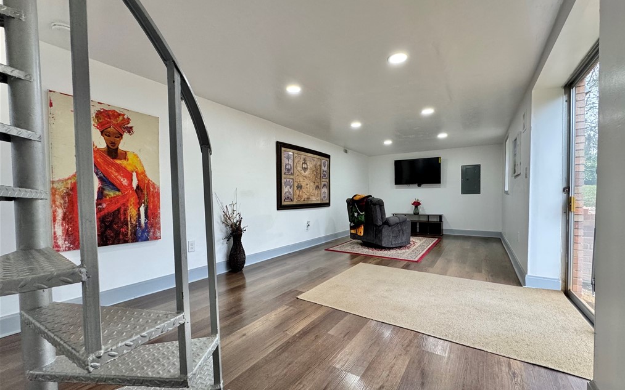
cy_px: 203
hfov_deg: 101.5
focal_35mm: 15
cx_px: 315
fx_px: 255
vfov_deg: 74.8
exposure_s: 1/120
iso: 200
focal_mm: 2.22
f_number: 2.2
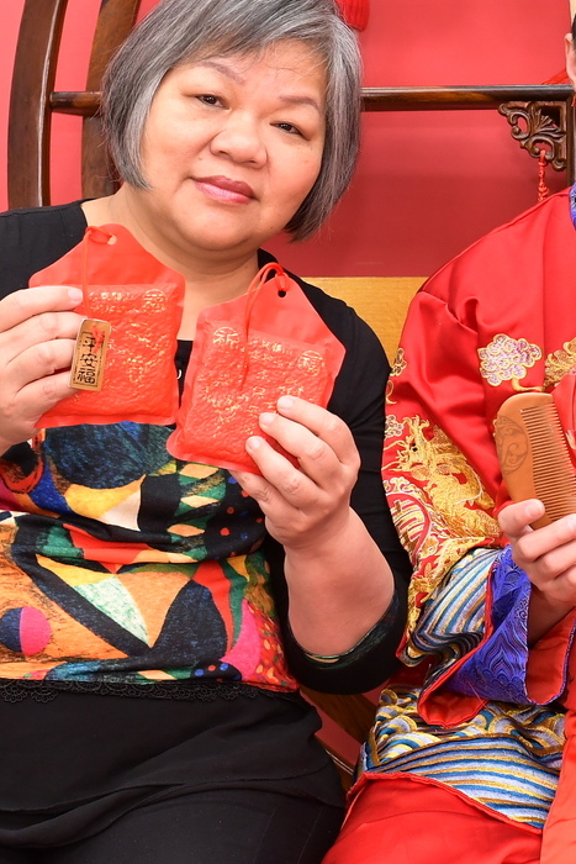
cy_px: 158
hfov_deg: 11.2
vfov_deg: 16.9
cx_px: 731
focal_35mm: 120
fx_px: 2878
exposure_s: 1/200
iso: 800
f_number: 4.5
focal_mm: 35
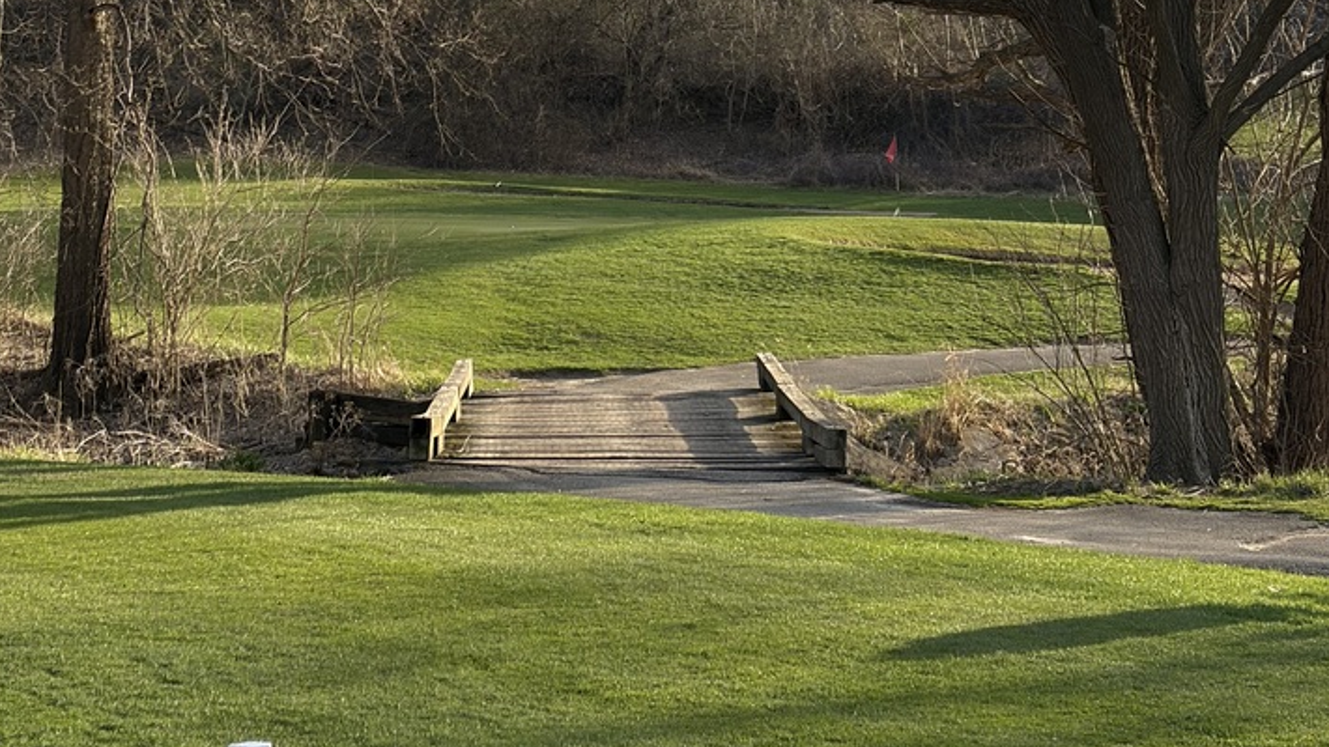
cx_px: 617
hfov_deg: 24.7
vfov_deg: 13.6
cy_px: -174
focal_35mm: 86
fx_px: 3031
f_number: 1.6
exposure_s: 1/1626
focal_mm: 5.96
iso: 32
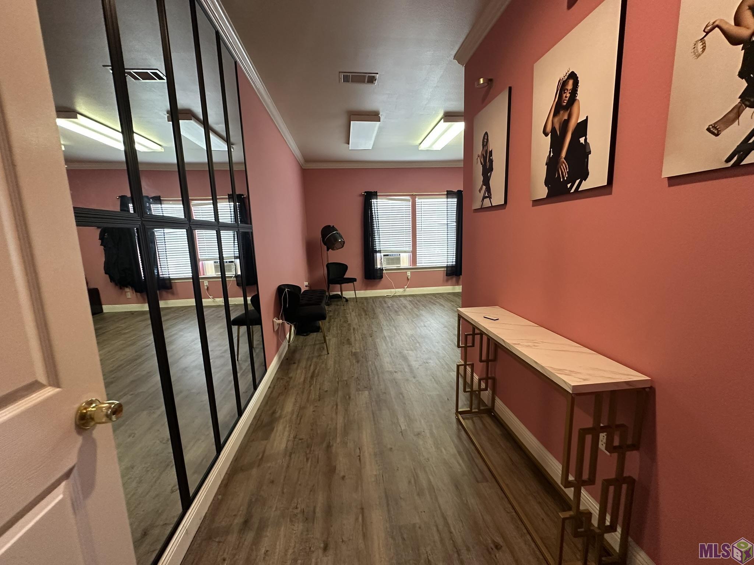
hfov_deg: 102.1
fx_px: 305
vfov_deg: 85.7
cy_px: 282
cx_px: 377
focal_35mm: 14
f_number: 2.2
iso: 400
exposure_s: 1/60
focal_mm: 2.22
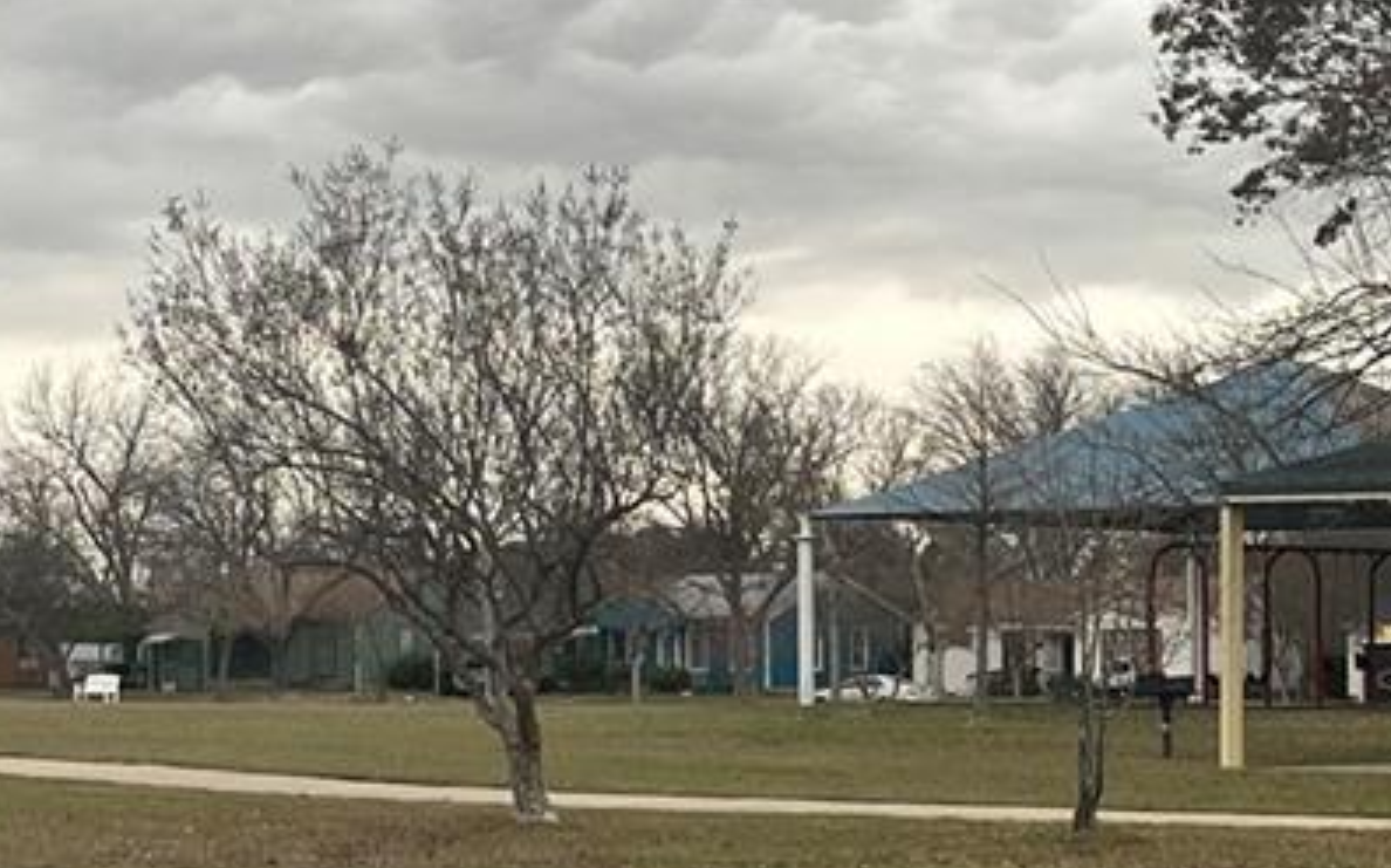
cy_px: 696
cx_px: 1191
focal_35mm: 107
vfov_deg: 12.2
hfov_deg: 19.2
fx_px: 4054
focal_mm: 5.1
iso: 50
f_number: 1.6
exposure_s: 1/558
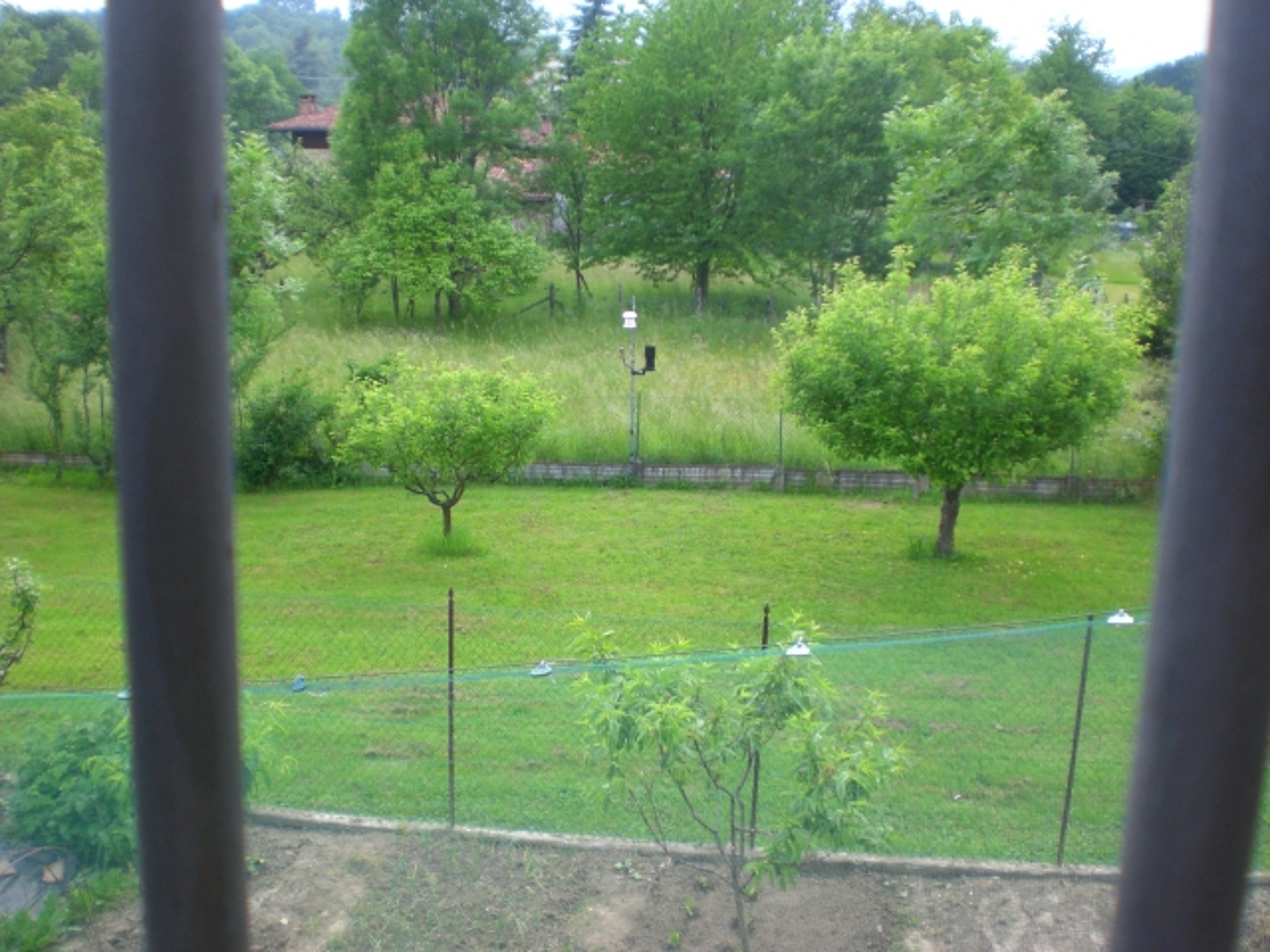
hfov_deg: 49.0
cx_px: 635
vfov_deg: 37.7
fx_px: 1394
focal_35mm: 38
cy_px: 476
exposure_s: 1/125
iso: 100
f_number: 3.1
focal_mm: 6.3
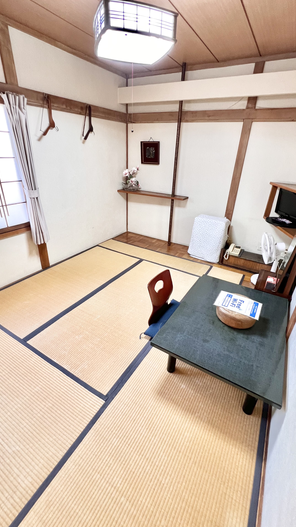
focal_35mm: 15
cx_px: 149
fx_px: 209
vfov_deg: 103.0
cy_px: 261
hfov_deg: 70.5
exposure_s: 1/50
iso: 160
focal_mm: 1.57
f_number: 1.8
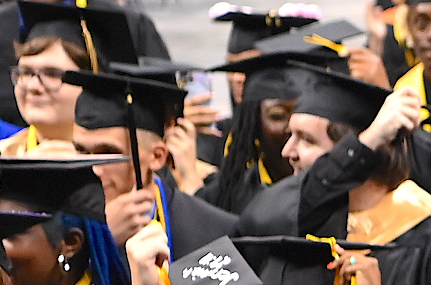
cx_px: 1116
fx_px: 4344
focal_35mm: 364
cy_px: 609
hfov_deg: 5.4
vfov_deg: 3.7
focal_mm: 60
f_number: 3.5
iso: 800
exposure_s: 1/100
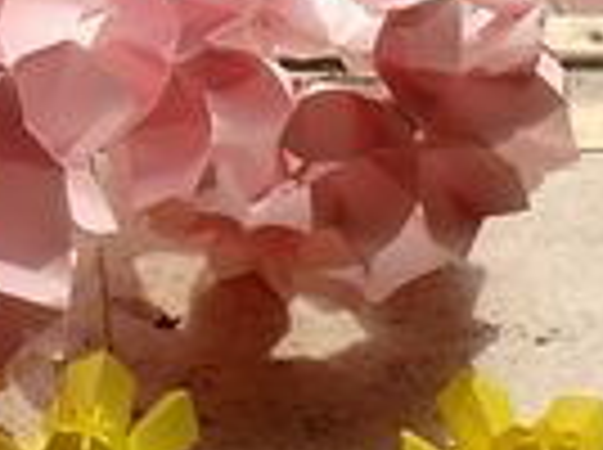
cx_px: -76
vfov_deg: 13.2
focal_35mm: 110
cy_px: -38
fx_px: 1913
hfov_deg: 17.3
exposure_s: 1/500
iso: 125
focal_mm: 3.7
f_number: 3.5
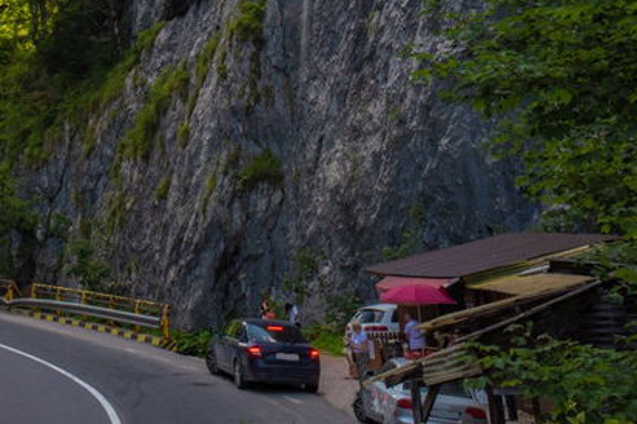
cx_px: -224
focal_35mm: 93
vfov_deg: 13.5
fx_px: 1645
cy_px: -274
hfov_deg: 19.9
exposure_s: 1/100
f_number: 8
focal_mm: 24
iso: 200
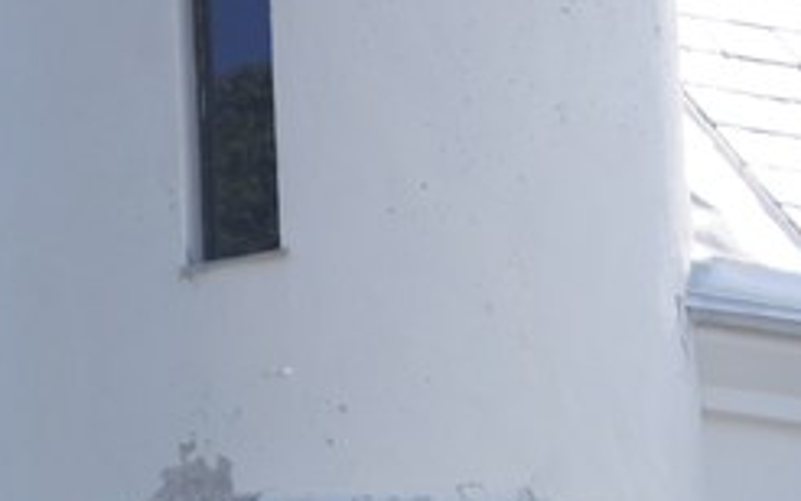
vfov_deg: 3.2
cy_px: 852
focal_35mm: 410
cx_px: 300
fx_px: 8965
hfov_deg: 5.1
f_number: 5.6
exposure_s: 1/320
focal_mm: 55
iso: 100
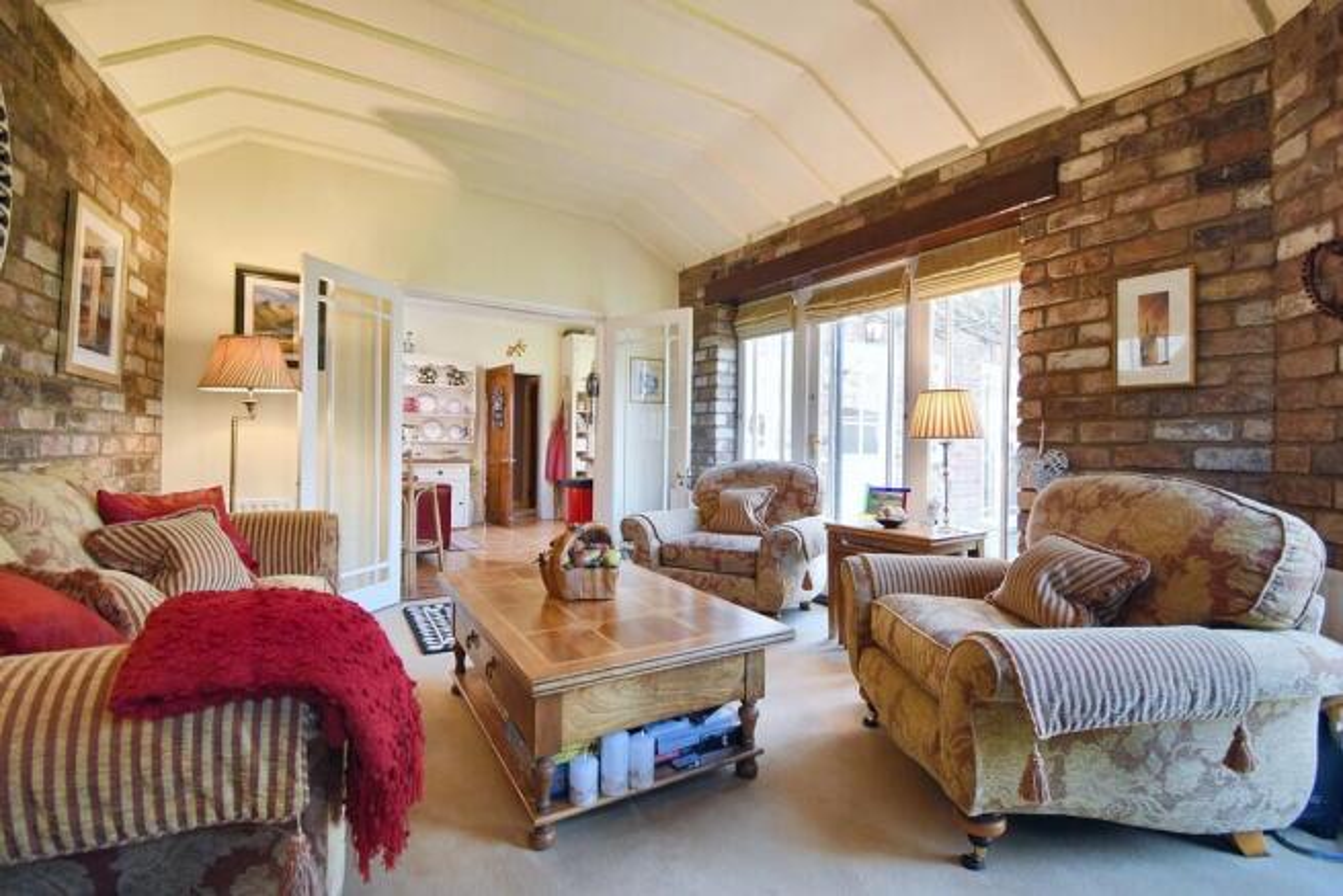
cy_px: 448
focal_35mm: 15
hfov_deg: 100.4
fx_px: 560
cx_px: 672
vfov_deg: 77.4
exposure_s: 1/15
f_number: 4.5
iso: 100
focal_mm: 10
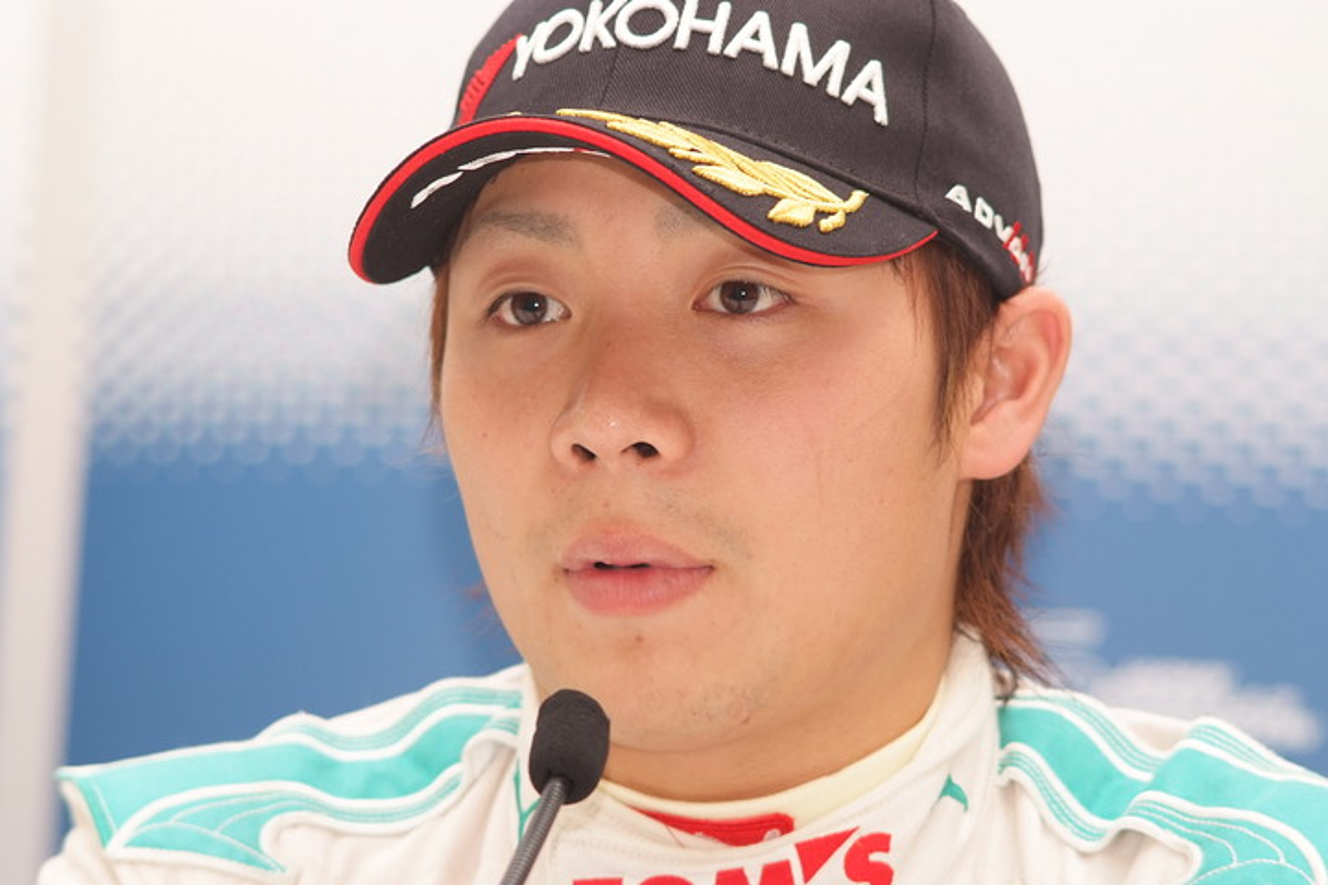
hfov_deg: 7.6
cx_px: 664
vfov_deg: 5.1
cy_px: 442
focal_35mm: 270
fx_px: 9959
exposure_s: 1/125
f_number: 4
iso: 400
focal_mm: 180
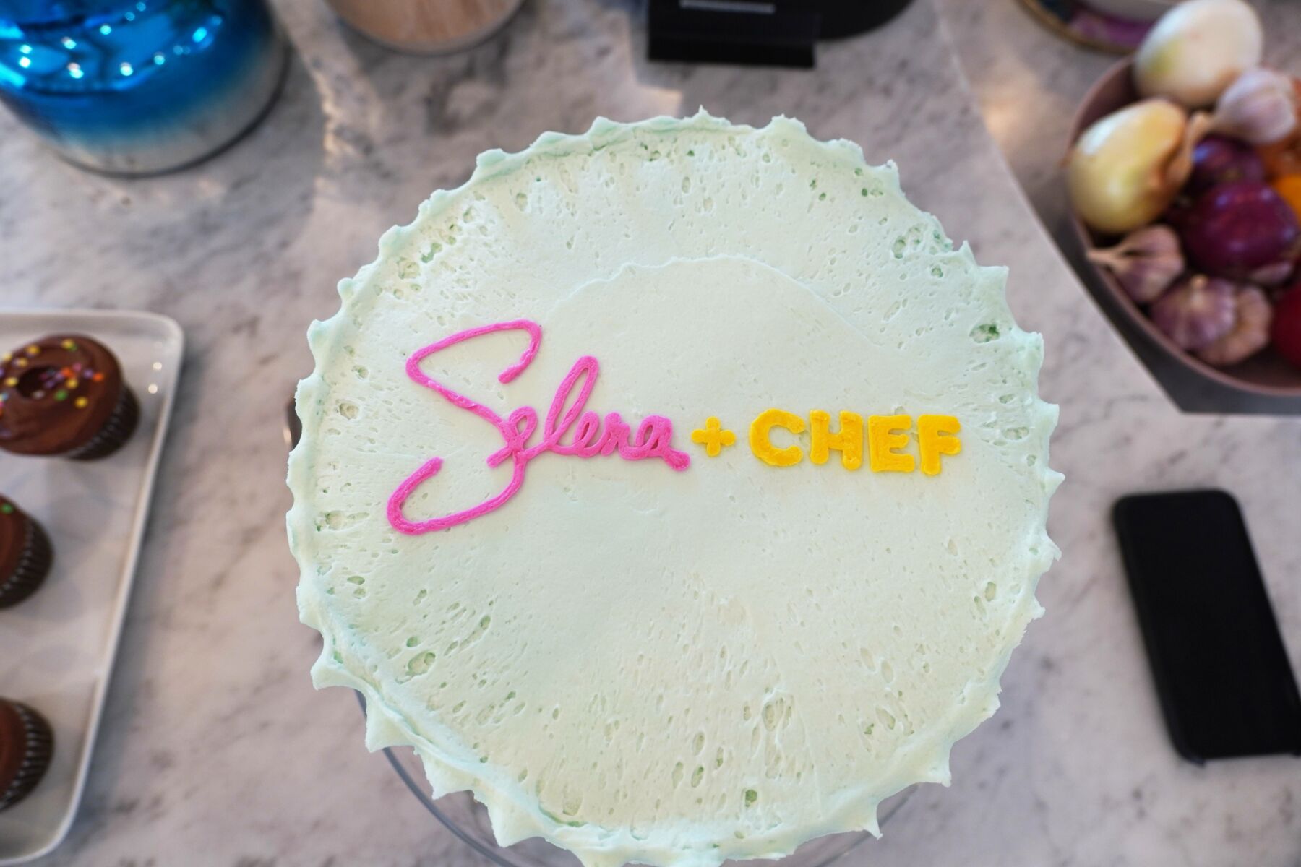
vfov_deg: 53.1
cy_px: 434
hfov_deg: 73.7
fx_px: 867
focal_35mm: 24
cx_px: 650
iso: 200
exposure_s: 1/60
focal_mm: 16
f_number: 4
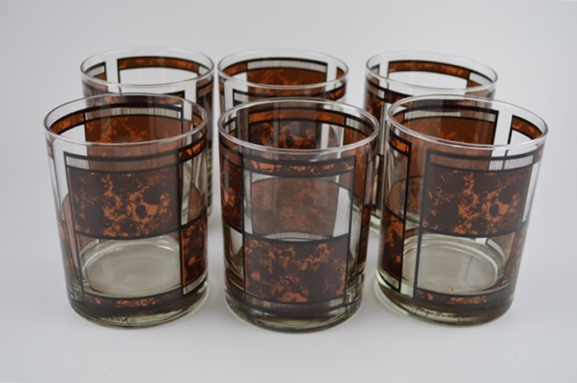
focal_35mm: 48
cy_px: 192
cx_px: 288
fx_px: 768
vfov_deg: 28.0
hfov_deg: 41.2
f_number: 5
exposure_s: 1/100
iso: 400
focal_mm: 32
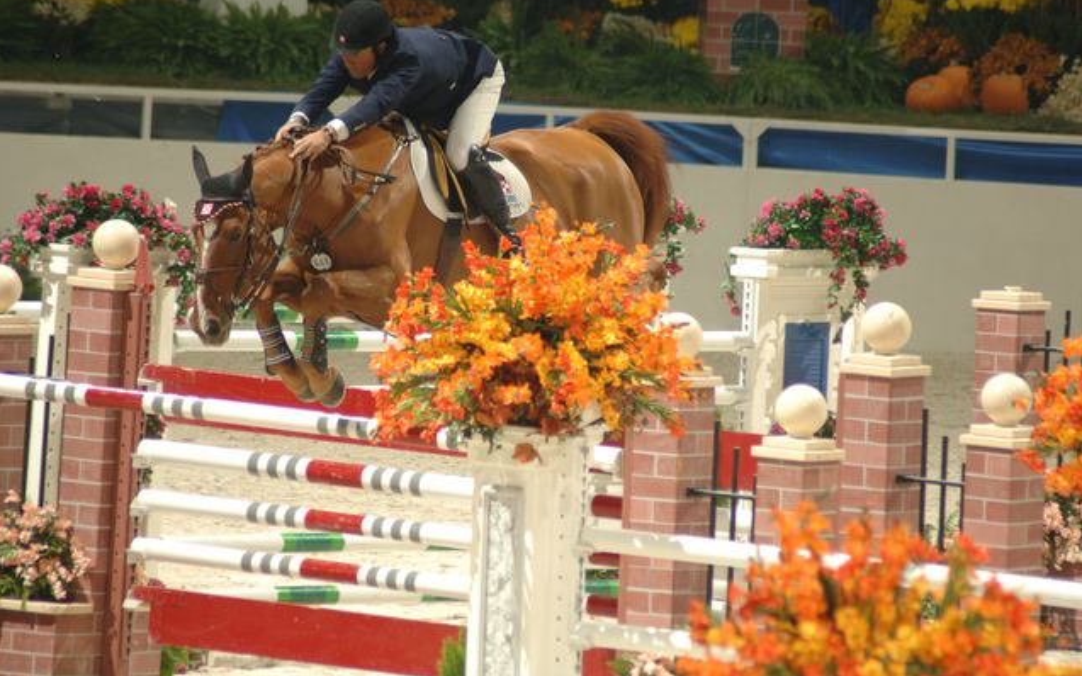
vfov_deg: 2.9
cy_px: 318
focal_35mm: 460
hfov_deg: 4.6
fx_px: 13563
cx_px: 540
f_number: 5.6
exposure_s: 1/250
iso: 400
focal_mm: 300
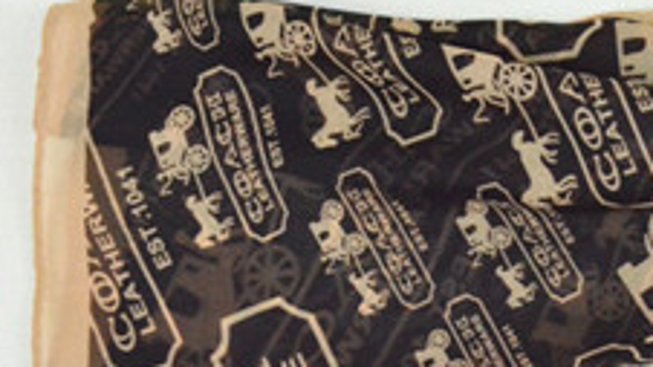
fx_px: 1922
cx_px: 702
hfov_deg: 18.6
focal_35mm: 111
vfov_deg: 10.8
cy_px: -29
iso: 6400
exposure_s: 1/400
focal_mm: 32
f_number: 10
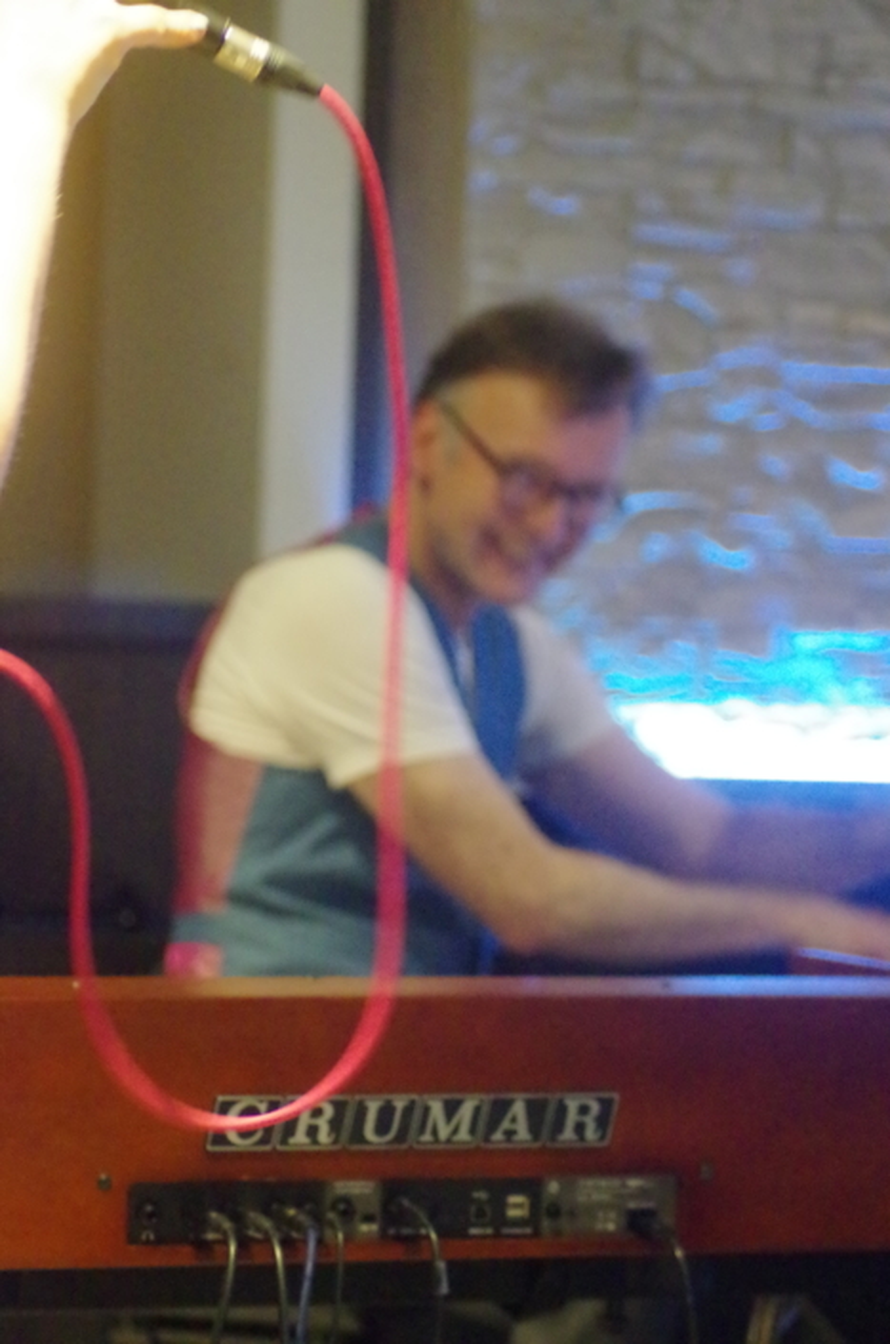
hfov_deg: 11.0
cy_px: 672
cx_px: 445
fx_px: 4618
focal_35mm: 124
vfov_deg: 16.6
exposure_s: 1/30
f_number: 4
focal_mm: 83
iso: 12800
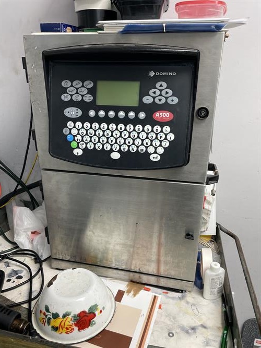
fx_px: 261
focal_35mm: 26
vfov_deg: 67.3
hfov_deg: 53.0
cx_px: 130
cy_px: 174
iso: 64
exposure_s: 1/64
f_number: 1.6
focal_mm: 4.2
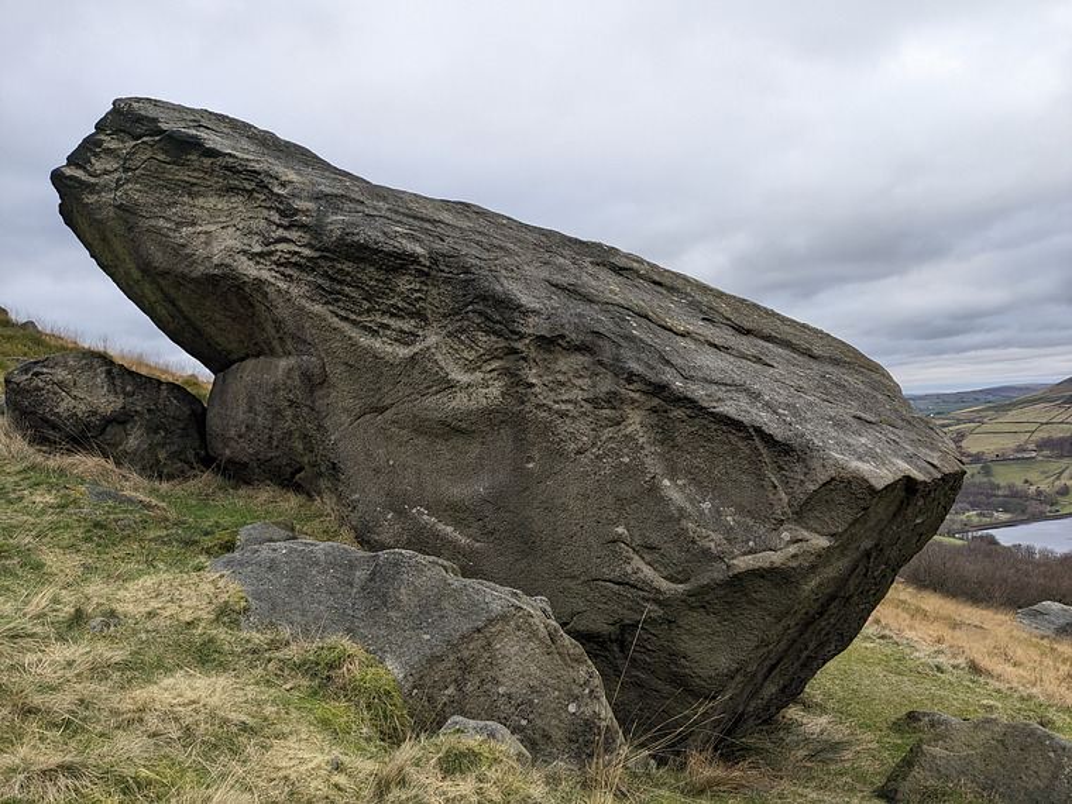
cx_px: 536
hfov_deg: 65.3
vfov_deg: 51.4
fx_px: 836
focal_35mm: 27
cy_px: 402
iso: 47
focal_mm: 4.38
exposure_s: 1/215
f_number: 1.73
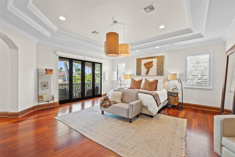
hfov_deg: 100.4
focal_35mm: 15
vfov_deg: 77.3
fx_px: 98
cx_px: 118
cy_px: 78
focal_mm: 10
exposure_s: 1/2.5
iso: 800
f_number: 6.3
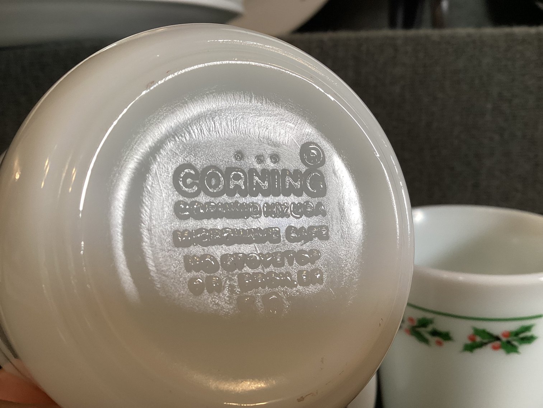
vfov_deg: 45.4
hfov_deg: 58.3
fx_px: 486
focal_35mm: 31
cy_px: 204
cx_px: 272
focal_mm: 3.3
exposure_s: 1/50
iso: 50
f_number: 2.4
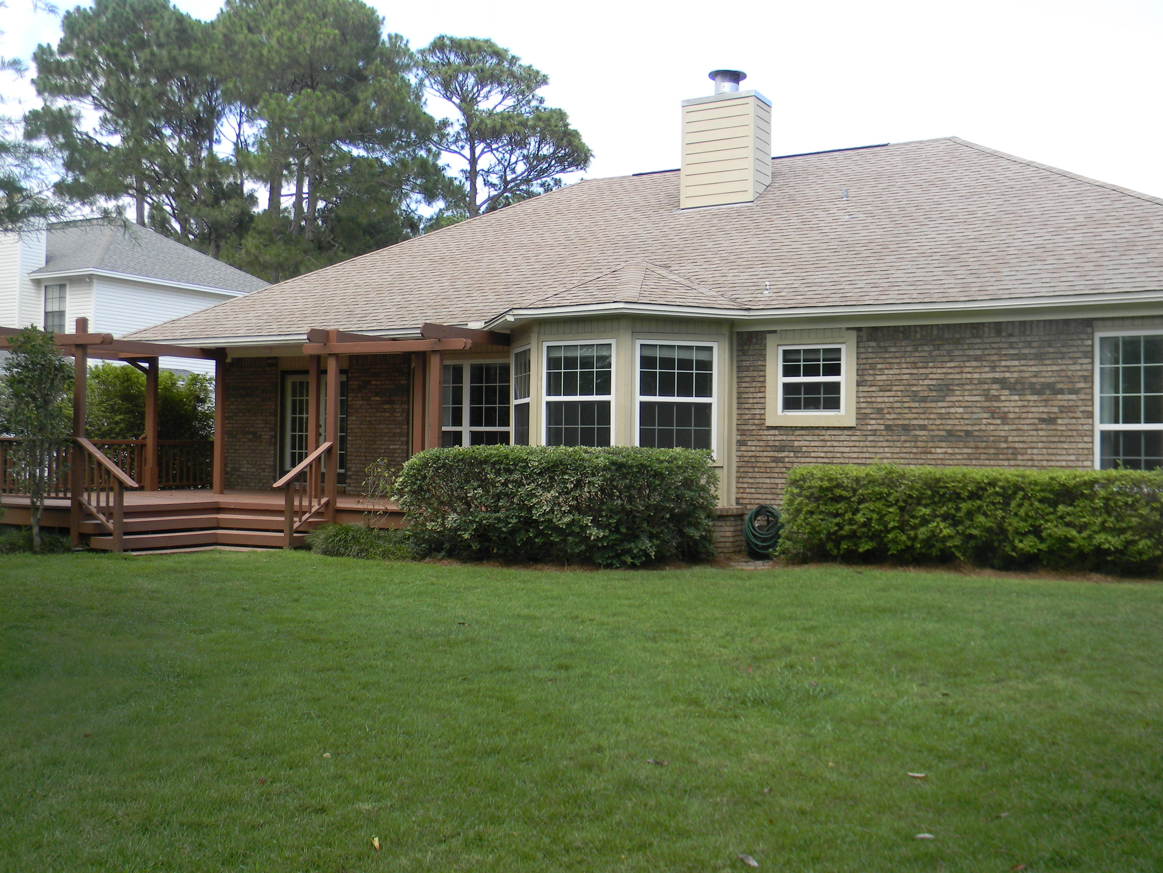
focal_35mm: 36
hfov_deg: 51.4
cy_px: 436
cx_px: 582
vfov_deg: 39.7
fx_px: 1209
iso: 80
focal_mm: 6.4
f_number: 3.7
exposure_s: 1/130
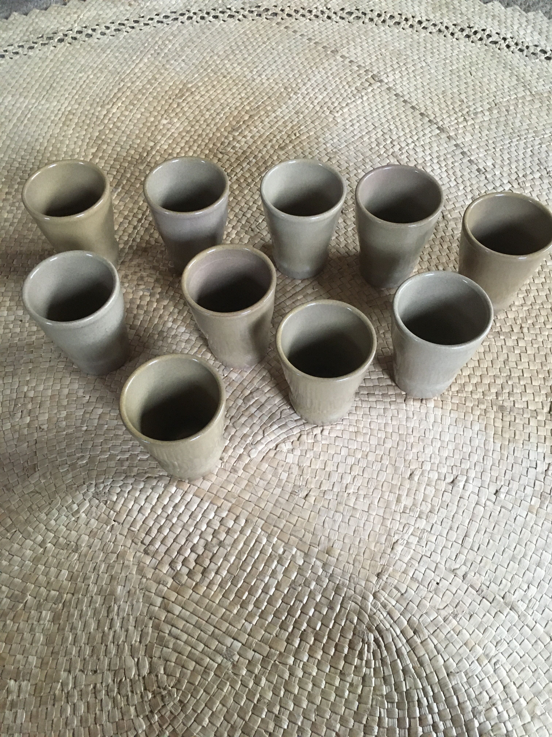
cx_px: 276
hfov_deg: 48.2
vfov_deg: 61.7
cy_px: 368
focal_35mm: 29
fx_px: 617
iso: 200
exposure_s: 1/25
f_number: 2.2
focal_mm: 4.15
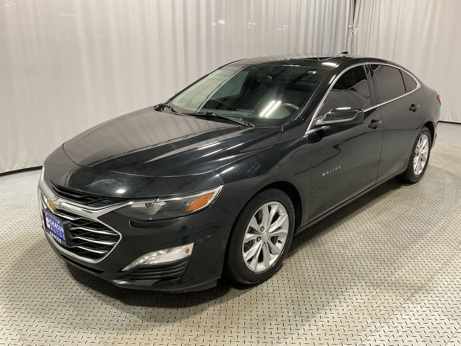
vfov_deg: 48.2
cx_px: 230
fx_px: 386
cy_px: 173
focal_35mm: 29
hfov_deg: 61.7
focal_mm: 3
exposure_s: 1/50
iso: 80
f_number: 1.8
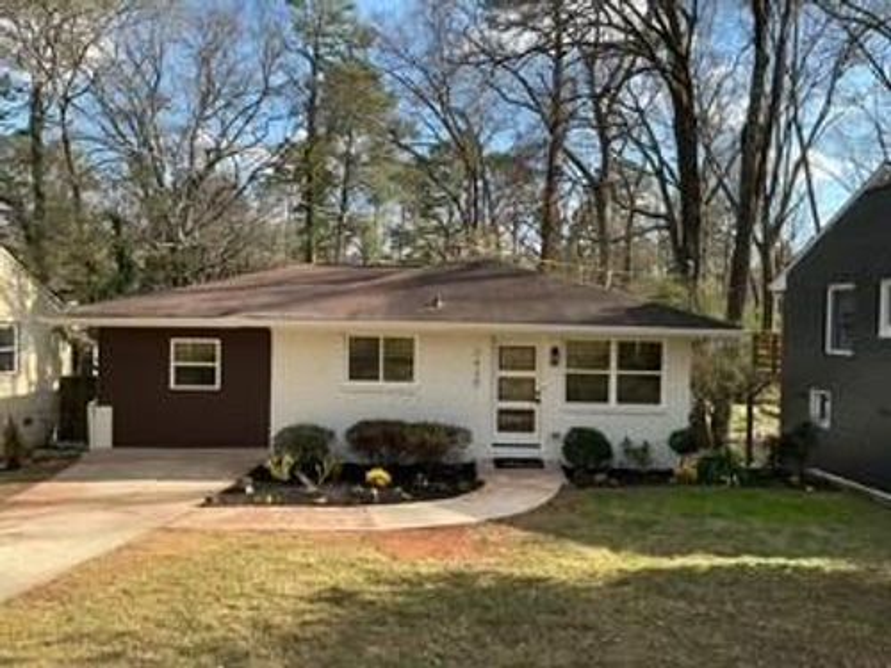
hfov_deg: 61.7
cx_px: 446
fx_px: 746
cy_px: 334
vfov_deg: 48.2
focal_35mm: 29
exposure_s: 1/540
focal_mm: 3
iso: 25
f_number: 1.8
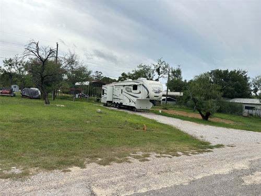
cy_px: 98
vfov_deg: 56.8
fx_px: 181
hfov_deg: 71.6
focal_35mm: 24
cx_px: 130
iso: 80
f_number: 1.78
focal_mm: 6.86
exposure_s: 1/2525
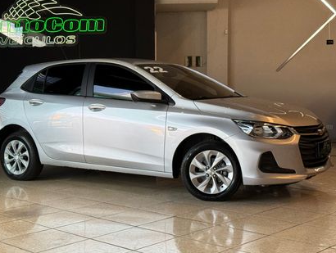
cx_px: 161
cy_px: 123
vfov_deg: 26.6
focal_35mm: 55
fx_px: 535
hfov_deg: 34.9
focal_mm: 6.76
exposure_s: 1/153
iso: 64
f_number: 1.78
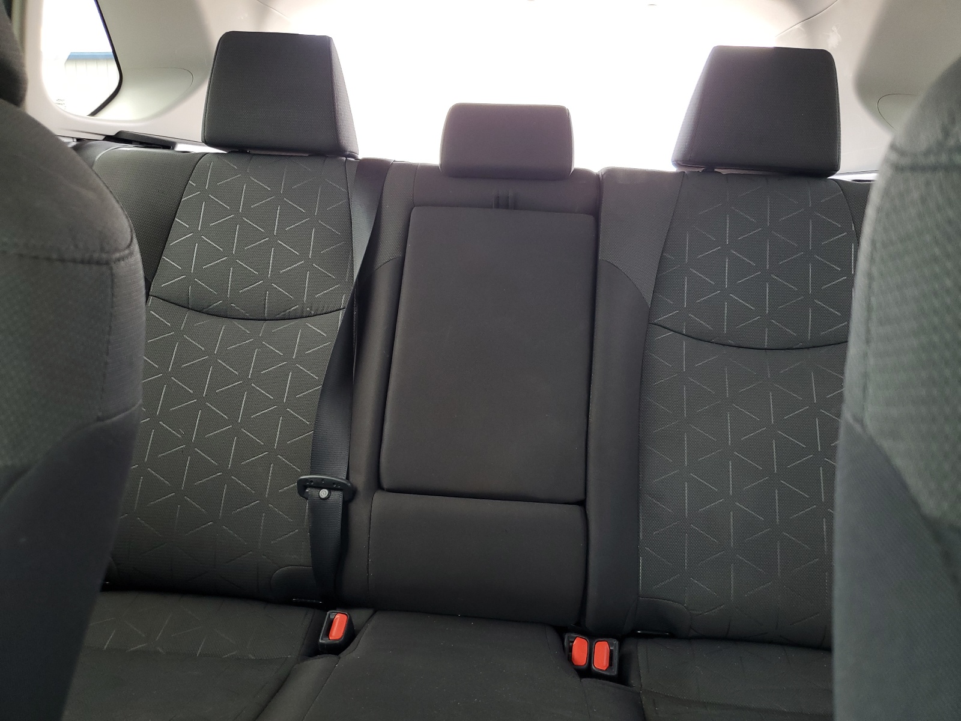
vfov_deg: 53.1
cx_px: 480
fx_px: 722
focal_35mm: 26
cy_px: 360
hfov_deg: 67.3
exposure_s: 1/120
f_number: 1.5
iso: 70
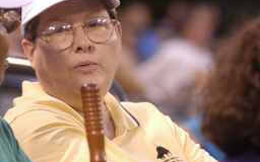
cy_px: 52
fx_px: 2280
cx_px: 73
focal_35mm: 322
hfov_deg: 6.5
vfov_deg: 4.1
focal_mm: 135
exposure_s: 1/90
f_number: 3.5
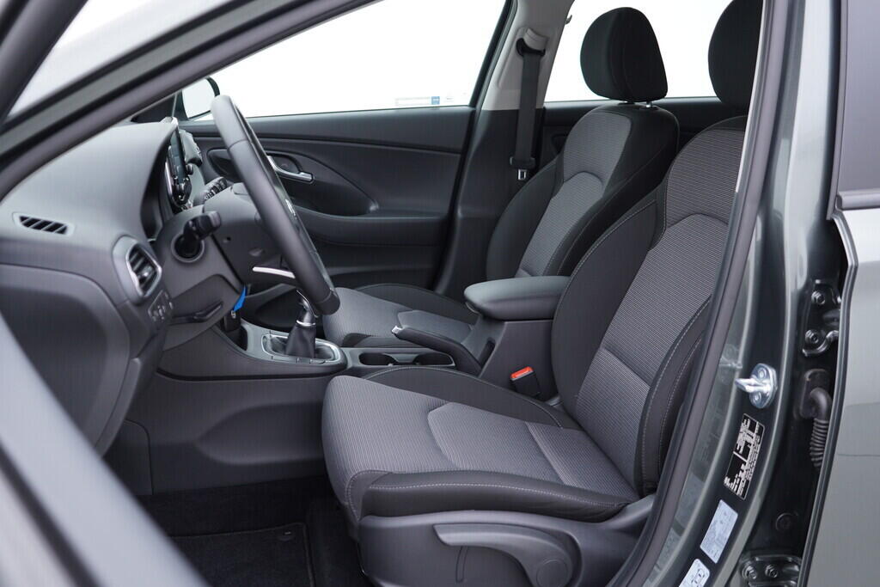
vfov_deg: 36.9
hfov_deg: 53.1
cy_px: 294
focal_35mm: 36
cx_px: 440
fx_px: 880
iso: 160
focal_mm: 24
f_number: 2.8
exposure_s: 1/40
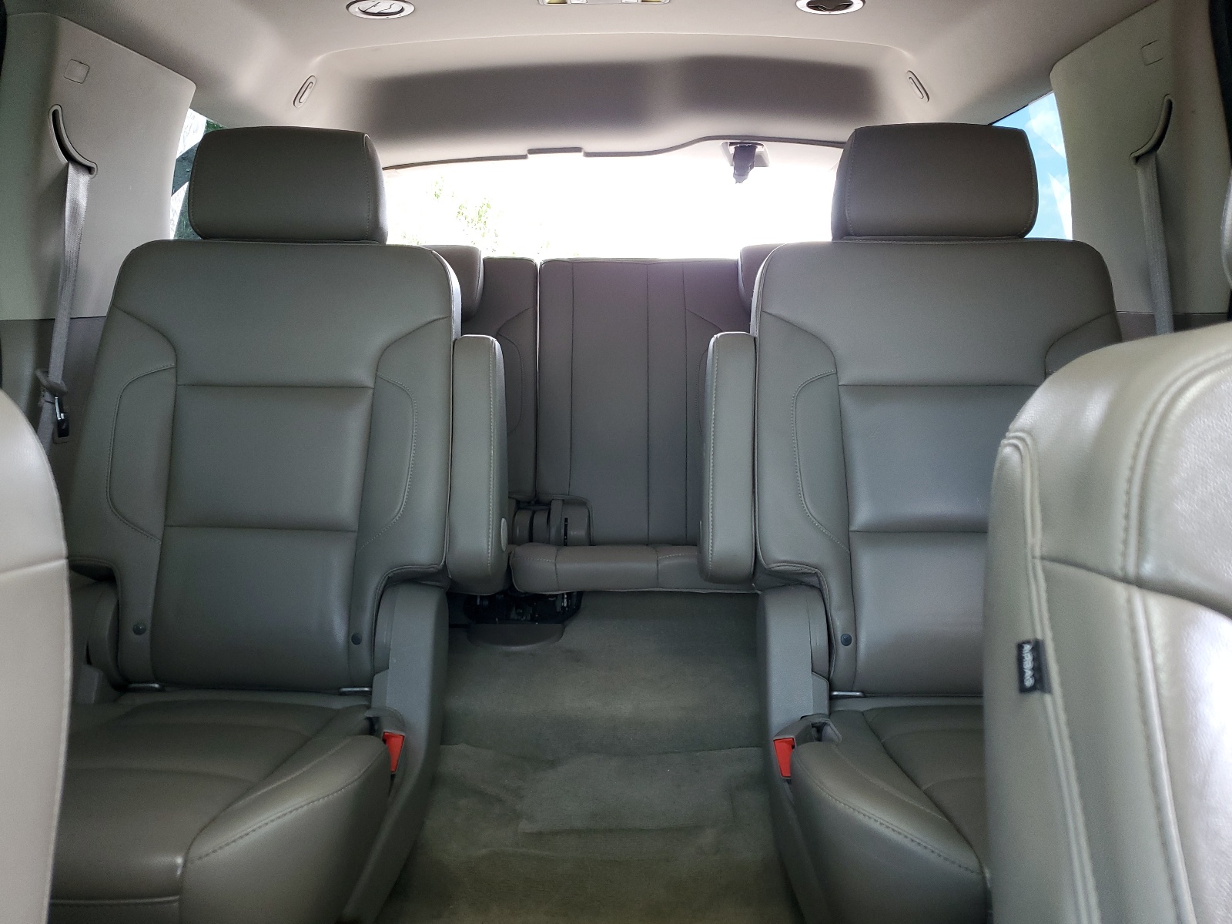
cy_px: 462
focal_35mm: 26
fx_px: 925
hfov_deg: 67.3
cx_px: 616
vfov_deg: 53.1
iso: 90
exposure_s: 1/120
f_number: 1.5
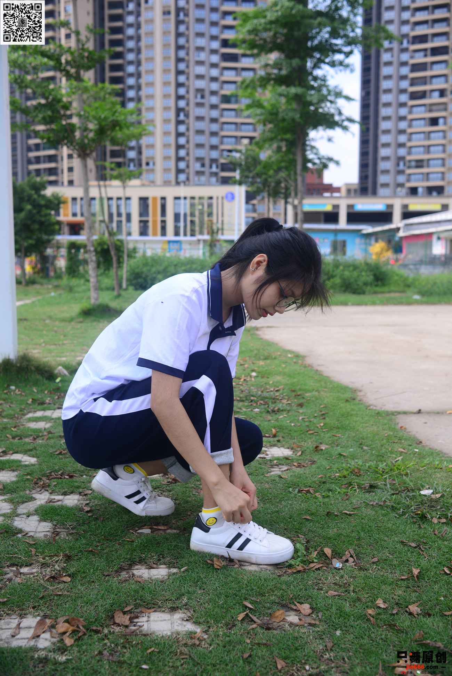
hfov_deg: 37.9
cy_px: 338
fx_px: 658
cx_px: 226
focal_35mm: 35
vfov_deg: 54.4
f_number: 5.6
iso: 100
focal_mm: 35
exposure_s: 1/320
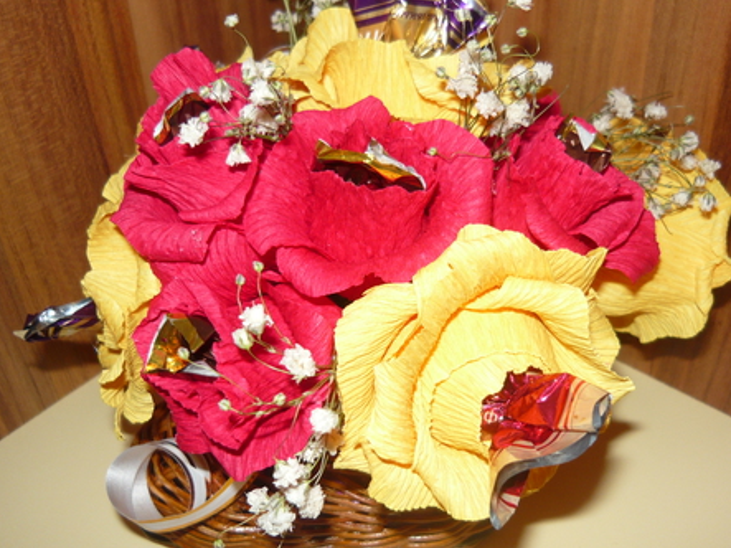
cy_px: 263
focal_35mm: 41
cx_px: 396
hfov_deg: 45.7
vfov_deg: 35.1
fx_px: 866
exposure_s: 1/30
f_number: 2.8
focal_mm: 5.5
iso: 100
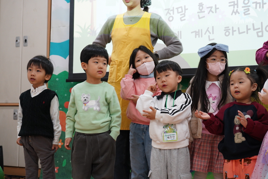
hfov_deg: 33.4
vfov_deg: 22.6
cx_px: 134
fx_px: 447
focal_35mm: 60
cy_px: 90
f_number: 5.6
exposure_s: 1/125
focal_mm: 60
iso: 2500
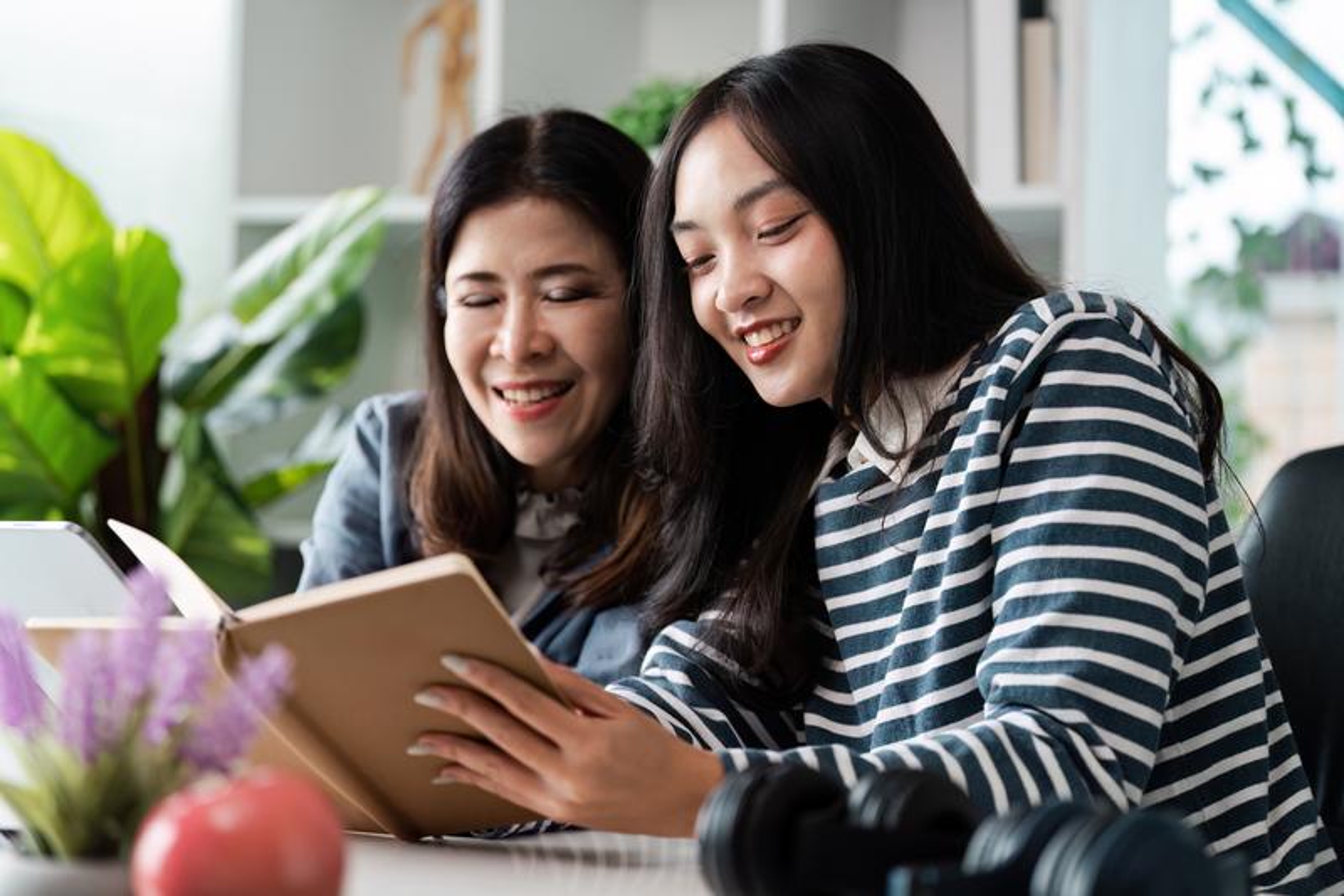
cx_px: 672
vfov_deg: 19.4
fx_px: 2613
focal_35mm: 70
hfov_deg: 28.8
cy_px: 448
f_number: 2.8
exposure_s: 1/500
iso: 1000
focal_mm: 70
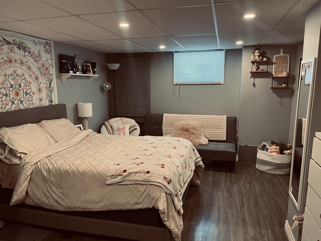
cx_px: 160
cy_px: 120
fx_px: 241
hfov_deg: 67.3
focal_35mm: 26
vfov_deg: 53.1
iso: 160
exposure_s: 1/60
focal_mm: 5.1
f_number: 1.6
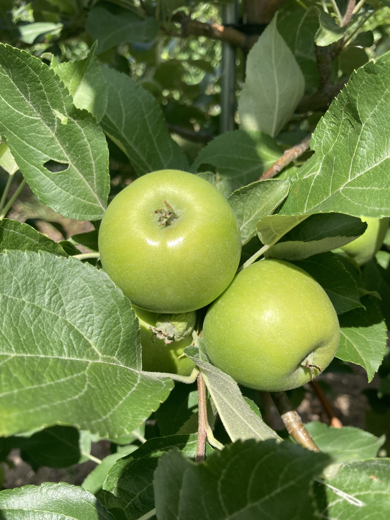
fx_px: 421
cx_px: 195
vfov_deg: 63.4
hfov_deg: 49.7
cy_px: 260
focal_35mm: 28
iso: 20
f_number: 1.8
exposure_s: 1/1499
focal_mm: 3.99
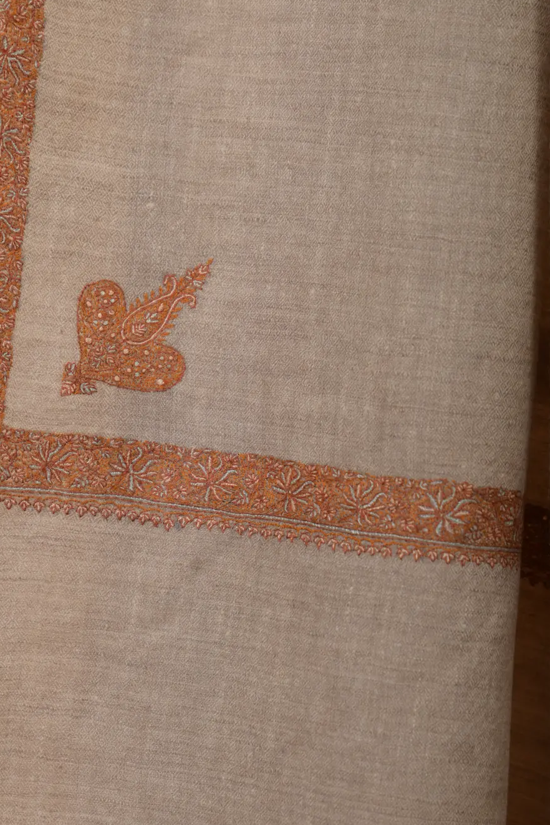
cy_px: 412
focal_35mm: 133
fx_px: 3048
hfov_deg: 10.3
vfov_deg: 15.4
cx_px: 187
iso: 125
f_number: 4
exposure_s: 1/320
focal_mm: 69
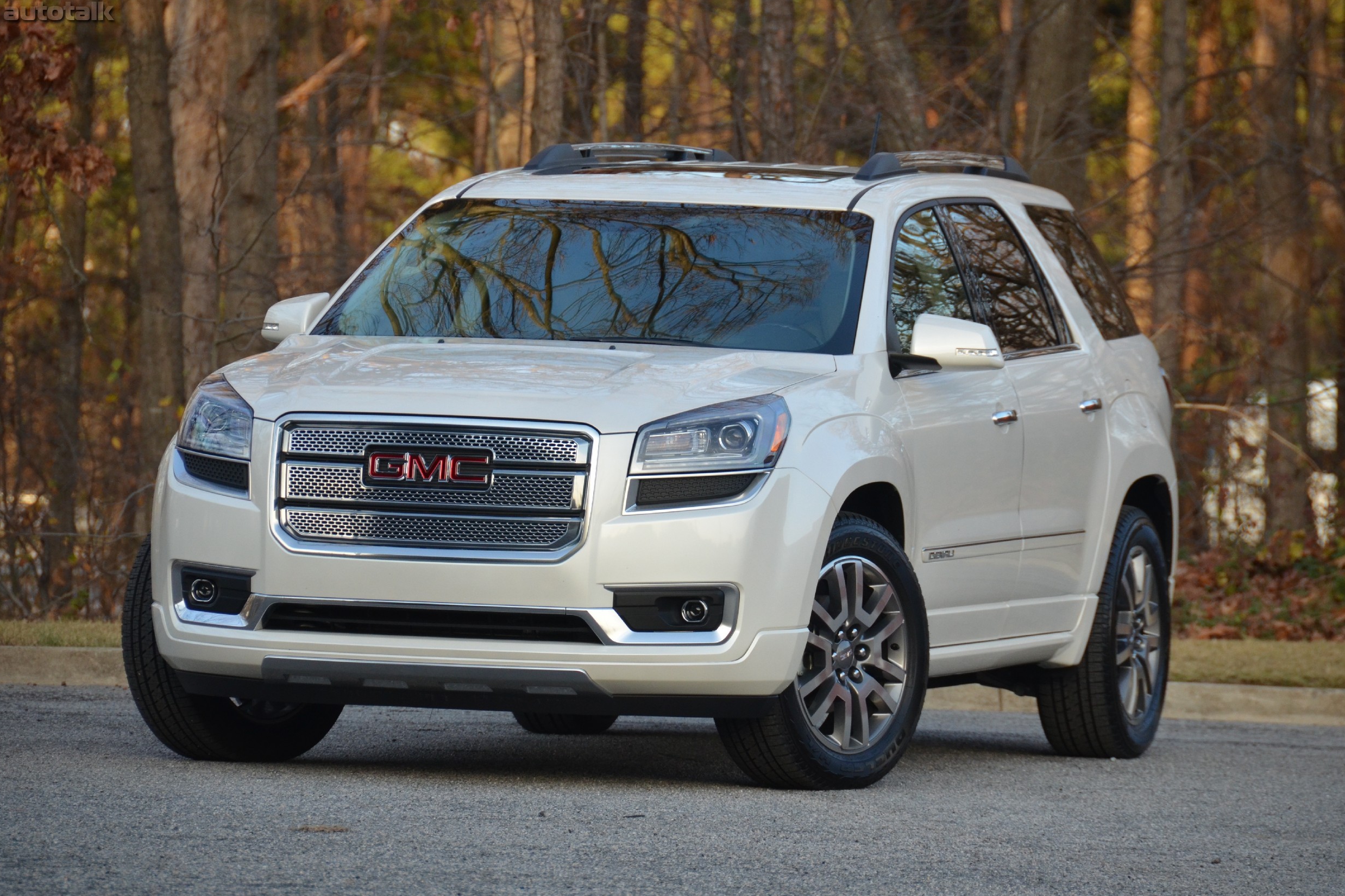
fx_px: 9600
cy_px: 449
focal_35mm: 257
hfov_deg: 8.0
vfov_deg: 5.3
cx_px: 672
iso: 800
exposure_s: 1/500
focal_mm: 170
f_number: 5.6
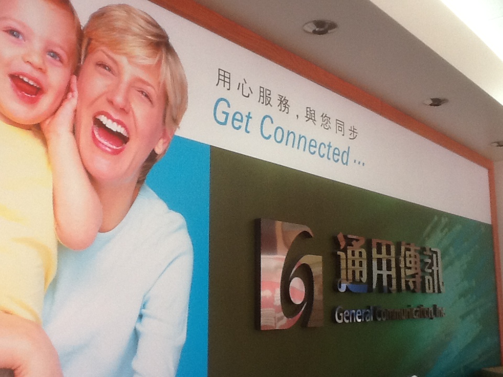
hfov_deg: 42.9
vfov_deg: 32.9
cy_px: 188
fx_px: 639
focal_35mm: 44
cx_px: 252
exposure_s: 1/30
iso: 64
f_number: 2.4
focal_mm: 2.03
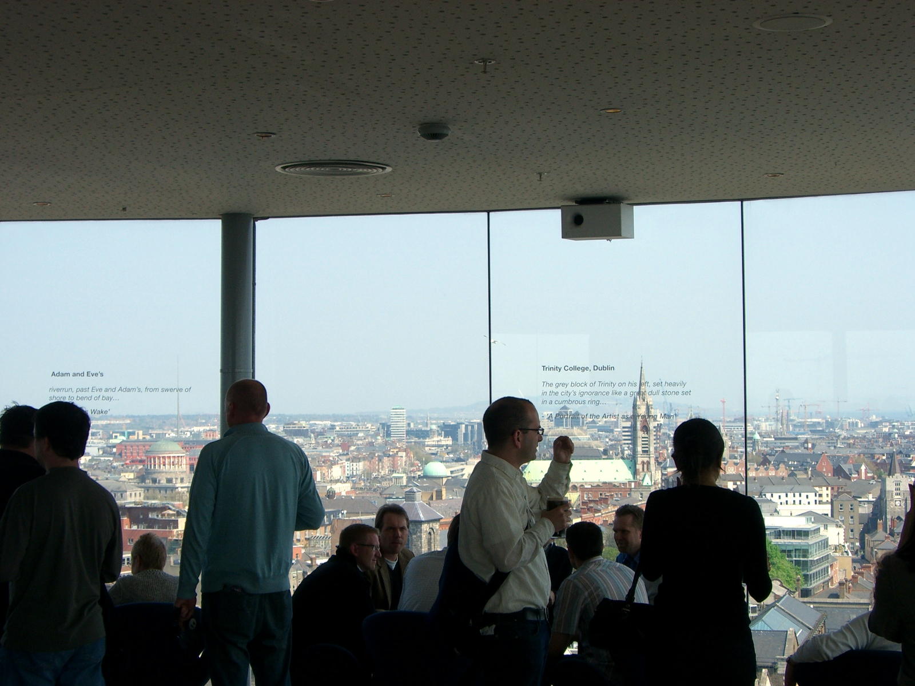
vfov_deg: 22.3
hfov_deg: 29.4
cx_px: 458
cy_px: 343
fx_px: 1745
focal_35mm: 66
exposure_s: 1/200
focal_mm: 10.7
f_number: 5.8
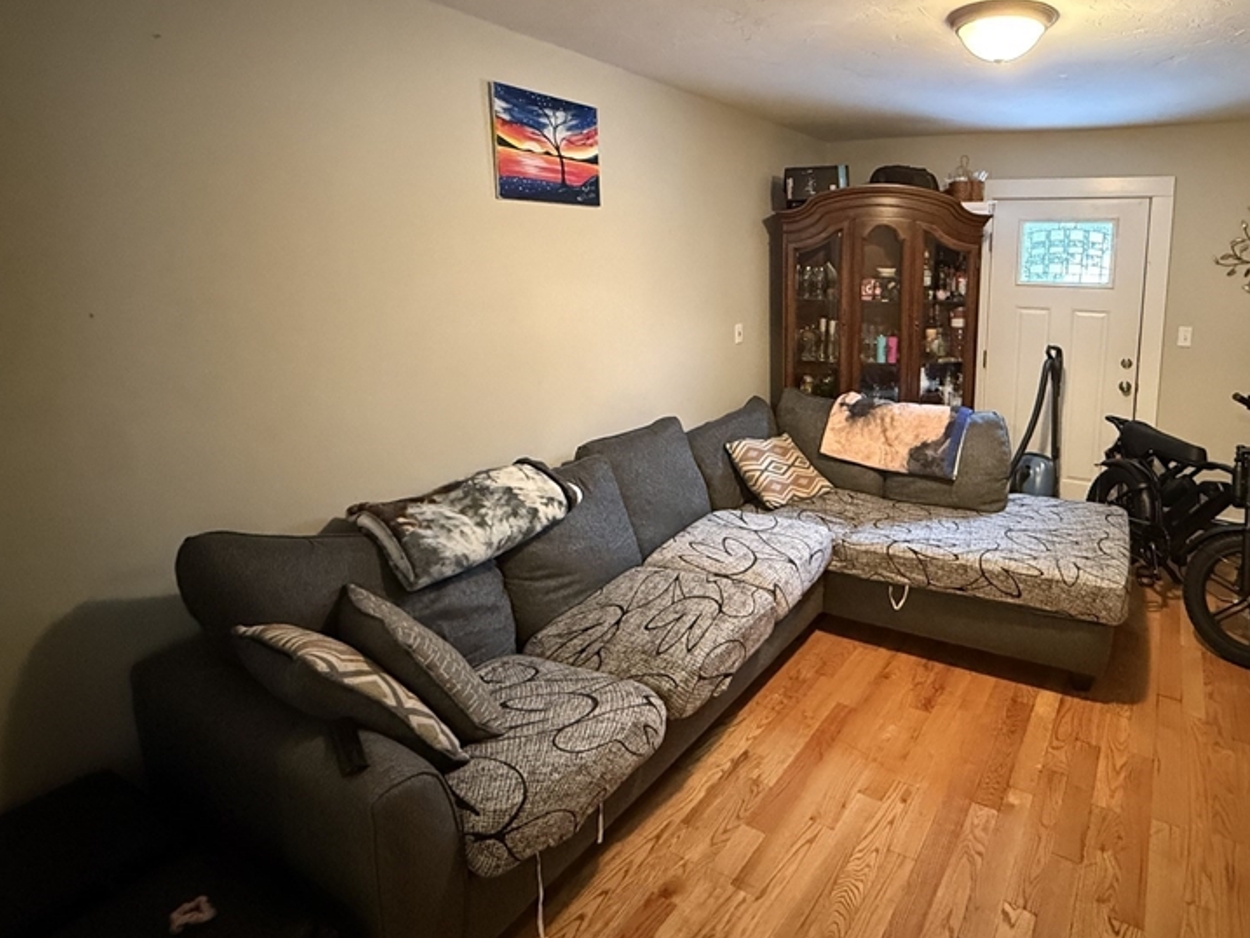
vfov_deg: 65.0
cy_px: 350
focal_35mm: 20
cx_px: 828
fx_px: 722
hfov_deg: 79.2
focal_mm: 2.22
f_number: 2.2
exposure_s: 1/40
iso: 1250
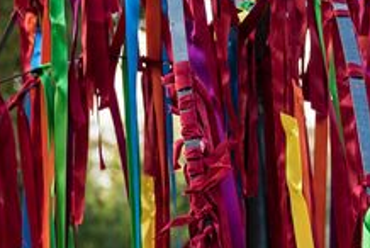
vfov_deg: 7.2
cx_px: 136
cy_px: 425
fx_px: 1935
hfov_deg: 10.9
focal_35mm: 188
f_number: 2.8
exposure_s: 1/500
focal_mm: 40
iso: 125
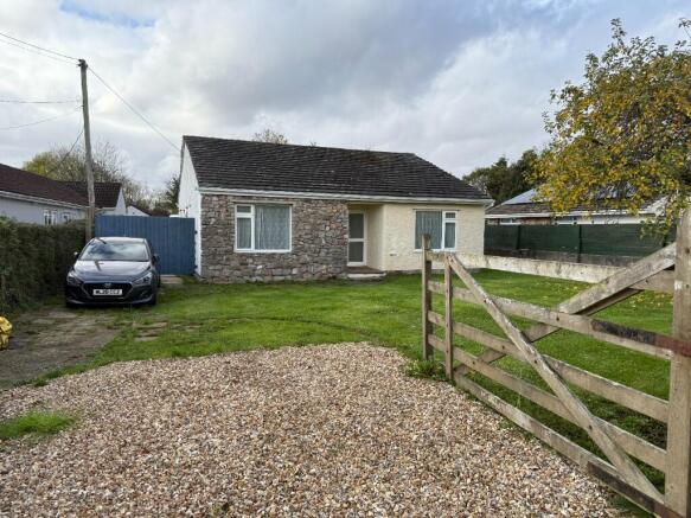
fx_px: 479
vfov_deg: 56.8
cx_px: 346
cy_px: 259
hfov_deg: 71.6
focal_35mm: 24
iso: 100
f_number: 1.78
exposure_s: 1/1770
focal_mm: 6.76
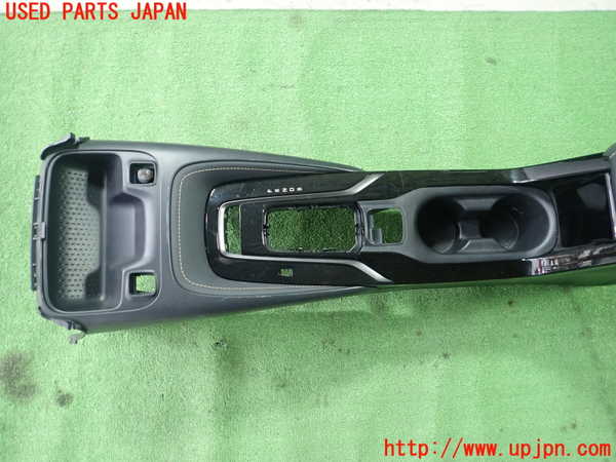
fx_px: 445
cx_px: 308
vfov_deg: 54.9
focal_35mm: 25
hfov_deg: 69.4
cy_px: 231
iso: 250
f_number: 2
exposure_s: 1/30
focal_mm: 4.5
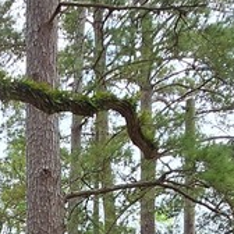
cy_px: 348
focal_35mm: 70
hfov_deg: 20.9
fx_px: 535
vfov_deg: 21.0
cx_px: -117
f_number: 2.2
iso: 25
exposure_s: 1/516
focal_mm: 1.7
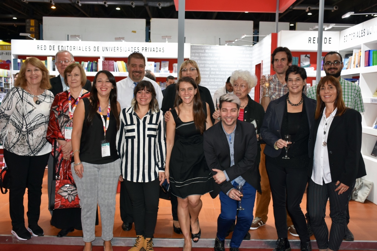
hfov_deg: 53.1
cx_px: 188
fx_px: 377
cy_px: 126
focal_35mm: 36
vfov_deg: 36.9
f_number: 3.8
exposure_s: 1/60
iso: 500
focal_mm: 24
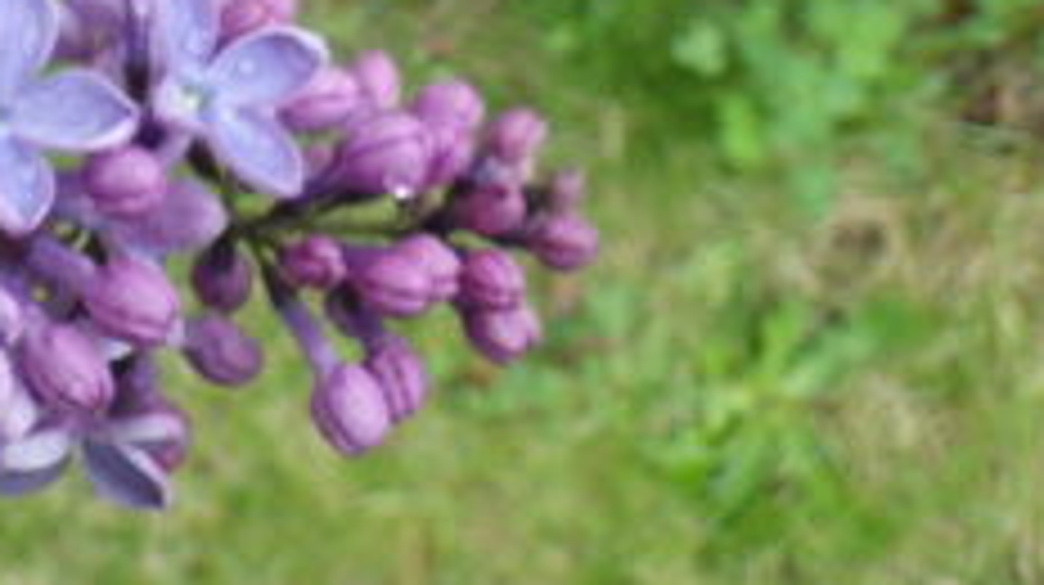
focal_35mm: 91
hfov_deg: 22.0
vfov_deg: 12.7
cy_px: -250
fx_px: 2517
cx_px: -137
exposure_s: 1/50
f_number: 3.8
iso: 200
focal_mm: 6.1
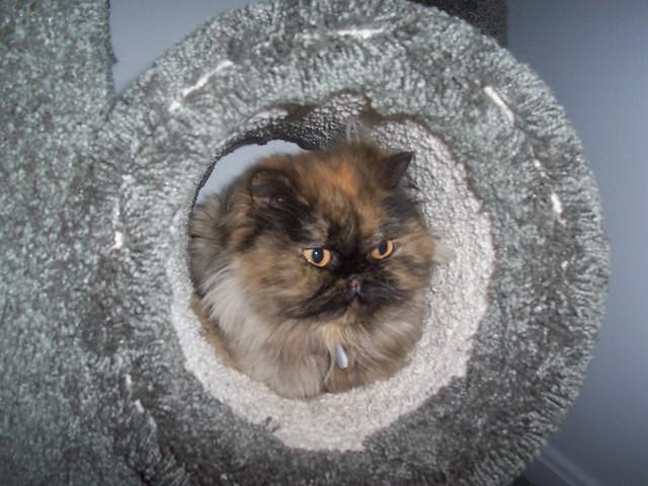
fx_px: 693
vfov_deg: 38.7
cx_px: 324
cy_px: 243
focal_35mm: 37
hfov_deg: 50.1
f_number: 2.8
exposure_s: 1/60
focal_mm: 5.6
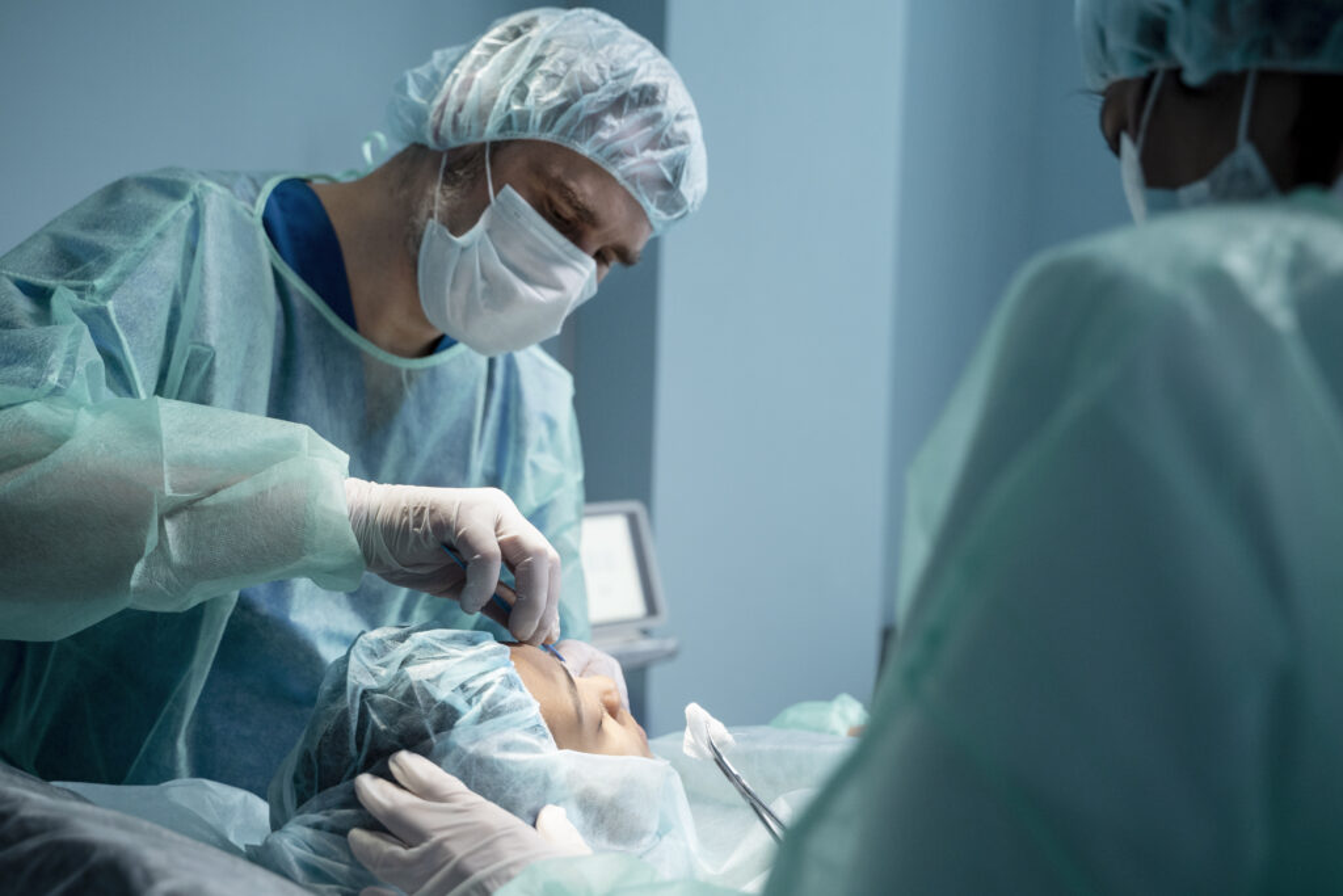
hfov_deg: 47.4
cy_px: 448
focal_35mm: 41
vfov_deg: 32.6
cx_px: 672
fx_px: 1530
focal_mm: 41
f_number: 3.5
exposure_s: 1/200
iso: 1600
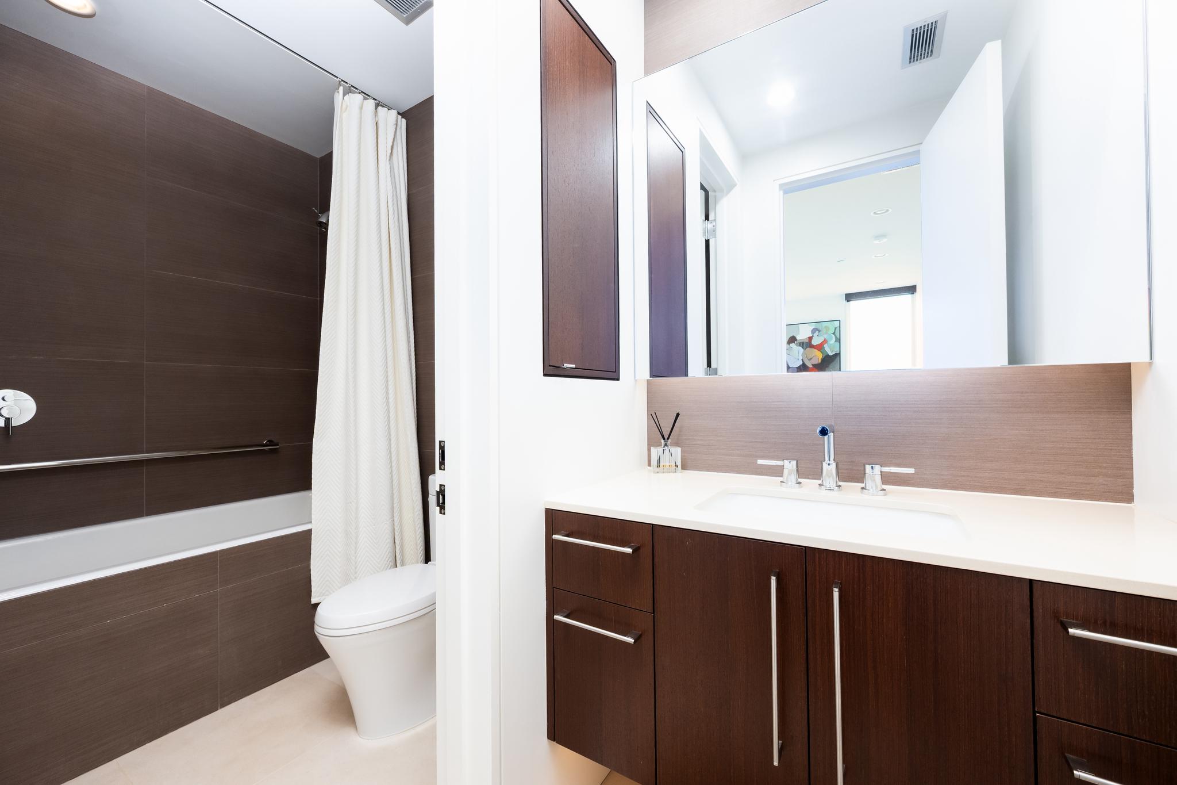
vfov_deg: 81.2
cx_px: 588
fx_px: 458
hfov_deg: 104.3
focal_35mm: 14
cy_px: 392
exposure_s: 1/80
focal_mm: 14
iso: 800
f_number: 13
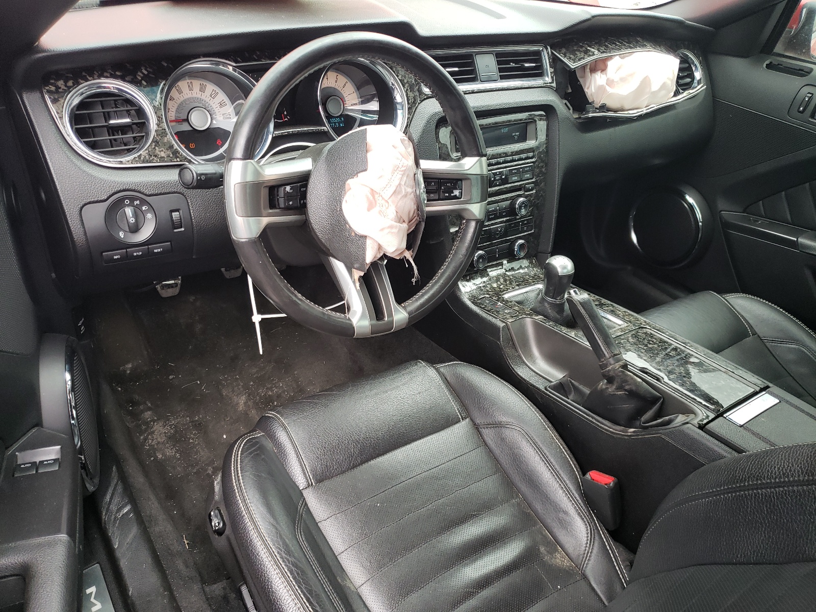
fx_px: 613
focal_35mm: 26
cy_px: 306
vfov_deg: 53.1
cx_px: 408
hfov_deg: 67.3
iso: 76
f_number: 1.5
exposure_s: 1/120
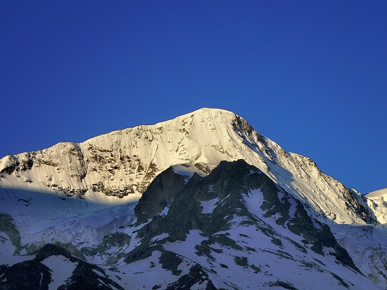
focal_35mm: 100
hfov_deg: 19.6
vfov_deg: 14.8
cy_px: 145
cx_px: 194
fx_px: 1118
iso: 100
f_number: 4.9
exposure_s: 1/320
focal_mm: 18
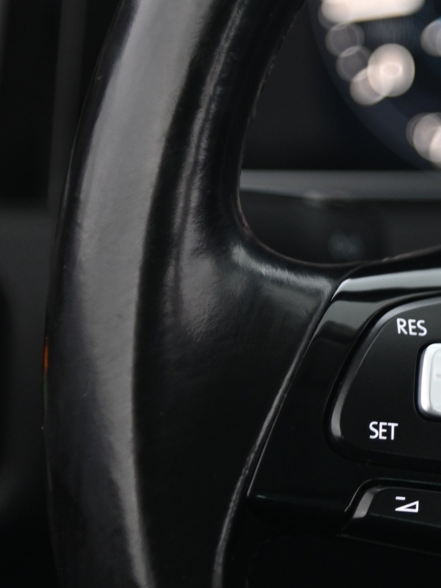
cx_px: 468
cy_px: 352
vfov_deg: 7.9
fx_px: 4266
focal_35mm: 251
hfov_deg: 5.9
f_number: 4
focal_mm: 120
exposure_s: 1/15
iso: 2000
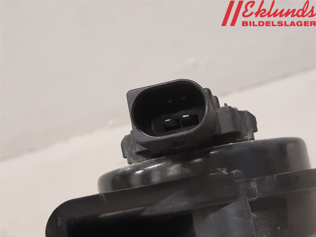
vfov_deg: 53.1
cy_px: 118
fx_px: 237
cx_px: 158
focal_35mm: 26
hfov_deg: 67.3
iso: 250
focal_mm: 3.93
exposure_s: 1/50
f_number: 1.7
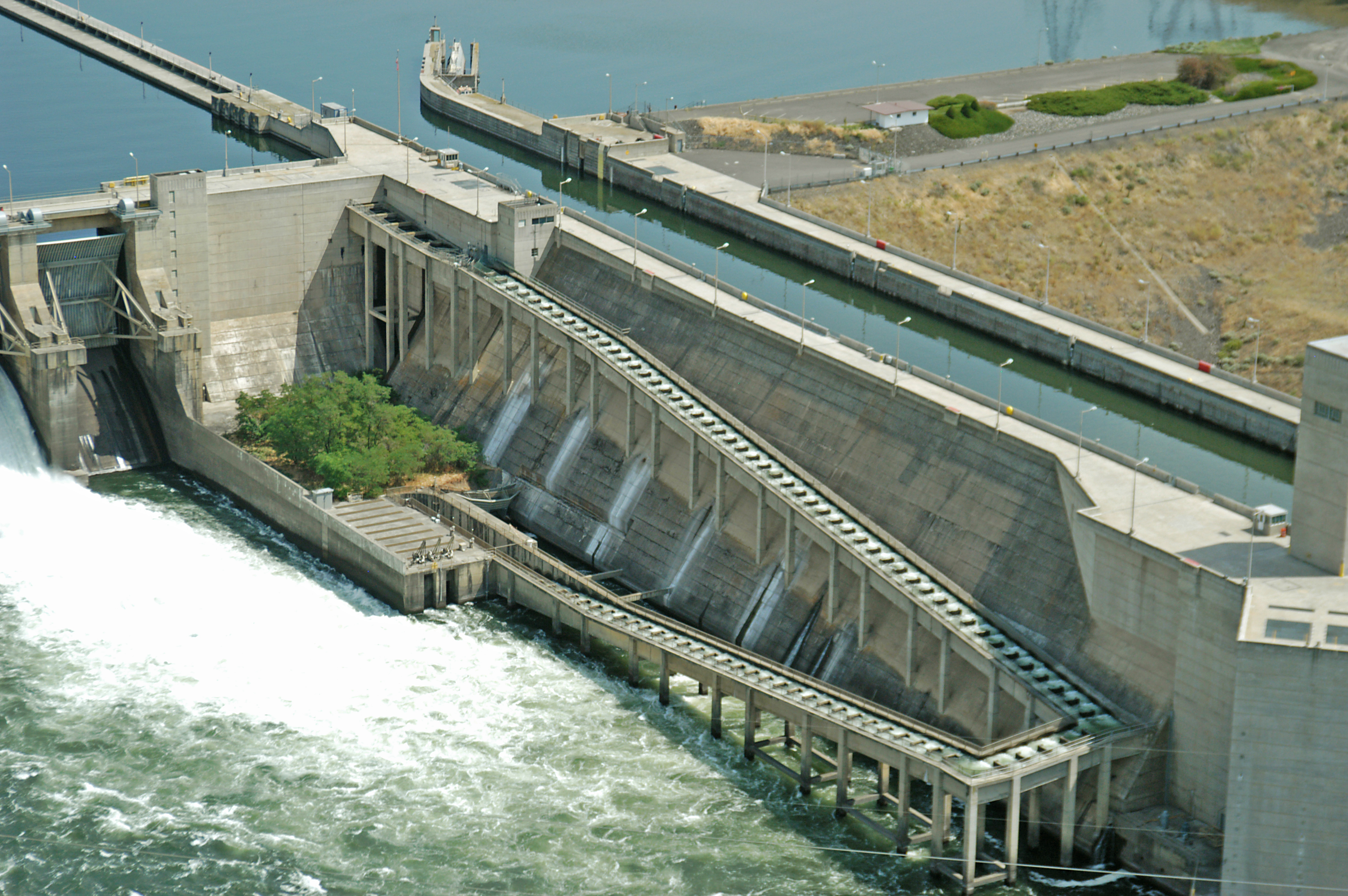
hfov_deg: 23.4
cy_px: 448
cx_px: 674
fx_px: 3255
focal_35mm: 87
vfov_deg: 15.7
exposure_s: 1/1000
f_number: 4.5
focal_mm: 58
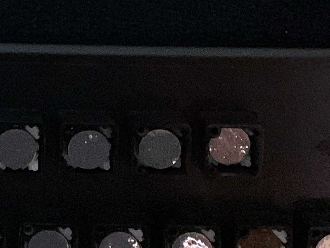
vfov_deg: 10.5
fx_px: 1249
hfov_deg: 14.0
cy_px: -227
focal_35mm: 131
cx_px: -179
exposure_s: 1/24
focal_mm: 4.25
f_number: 1.8
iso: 640
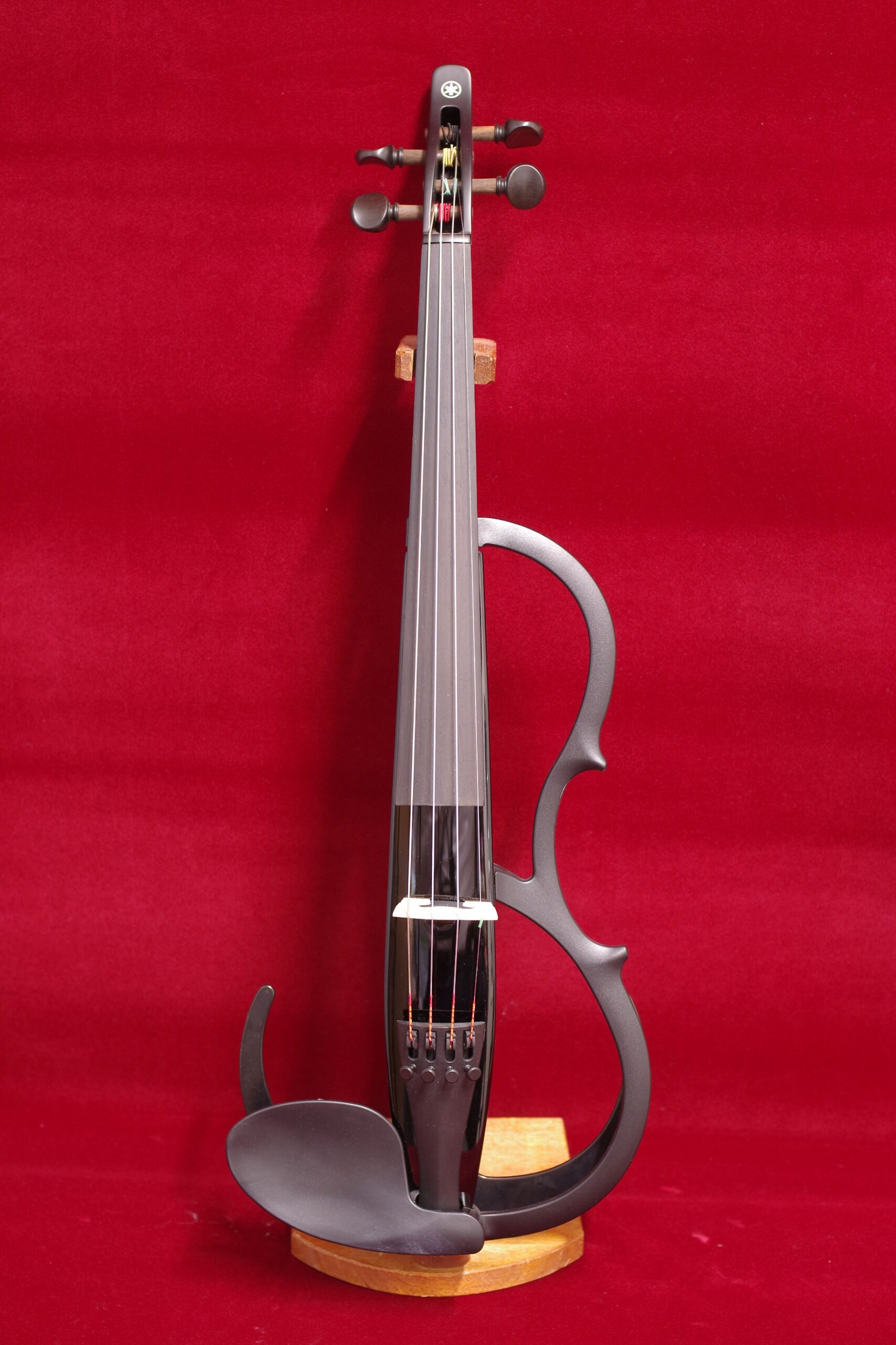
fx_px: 2240
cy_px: 672
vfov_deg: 33.4
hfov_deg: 22.6
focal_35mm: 60
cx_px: 448
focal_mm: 40
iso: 250
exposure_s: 1/2
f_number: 4.5
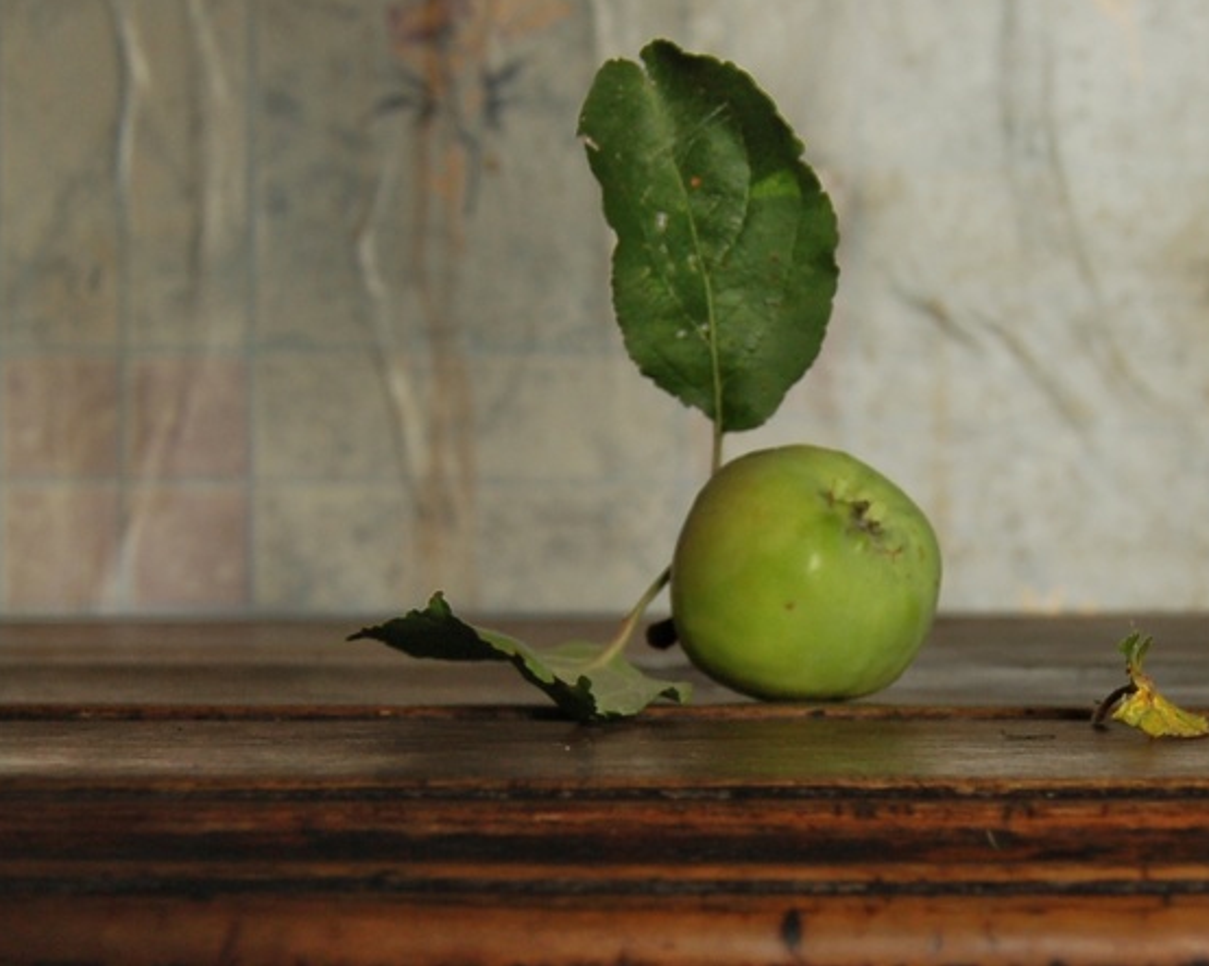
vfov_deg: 23.7
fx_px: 2290
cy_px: 692
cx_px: 770
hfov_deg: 29.4
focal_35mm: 64
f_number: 4
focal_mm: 18
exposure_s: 1/45
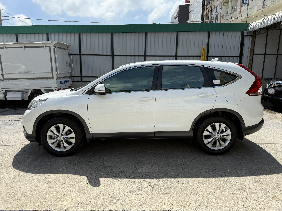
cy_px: 106
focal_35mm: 24
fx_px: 196
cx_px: 141
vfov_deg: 56.8
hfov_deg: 71.6
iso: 80
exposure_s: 1/4167
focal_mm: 6.76
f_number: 1.78
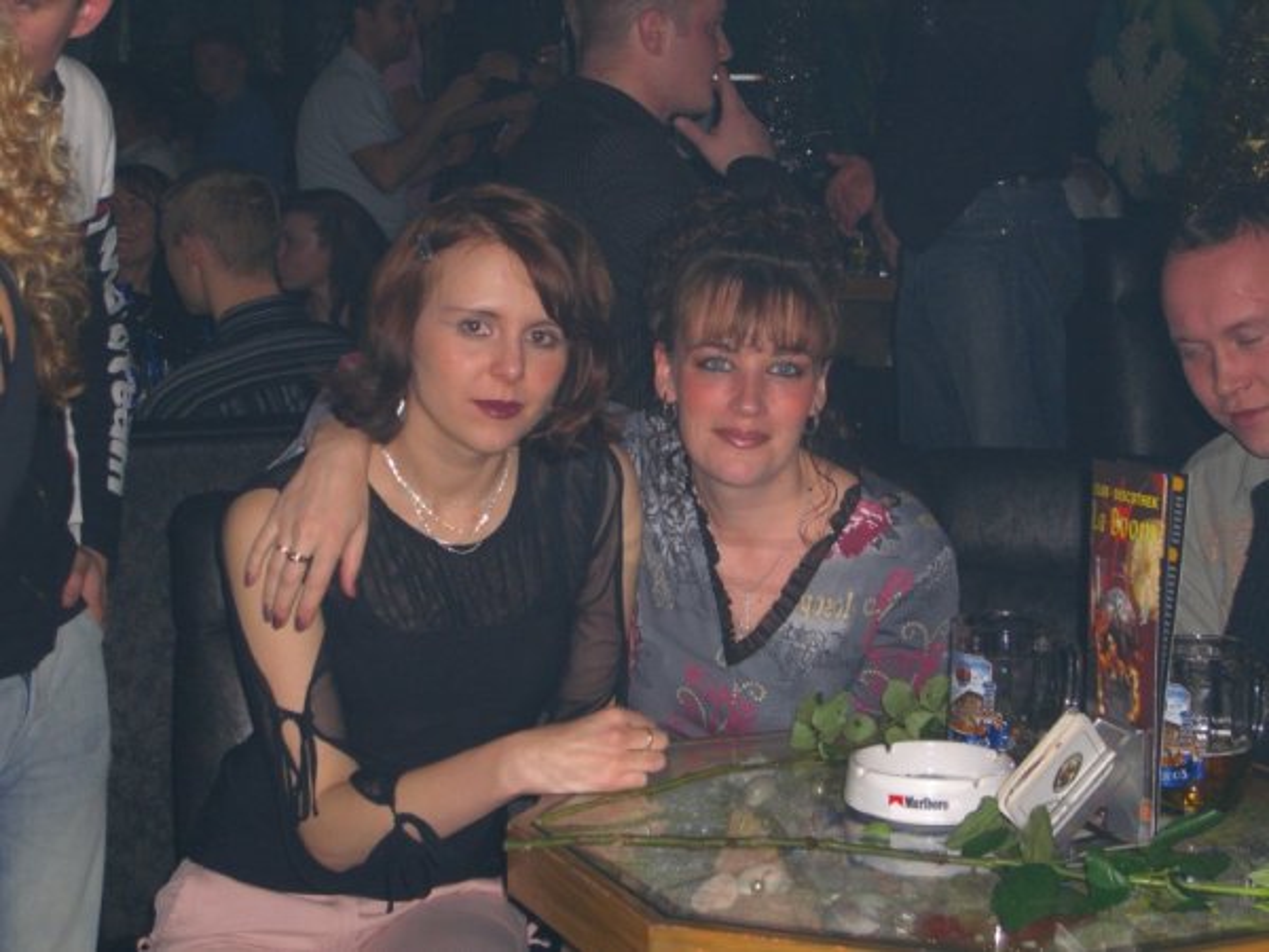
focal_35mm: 68
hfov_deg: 28.6
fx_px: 2493
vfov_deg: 21.6
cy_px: 476
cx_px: 634
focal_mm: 14.2
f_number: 4
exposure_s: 1/60
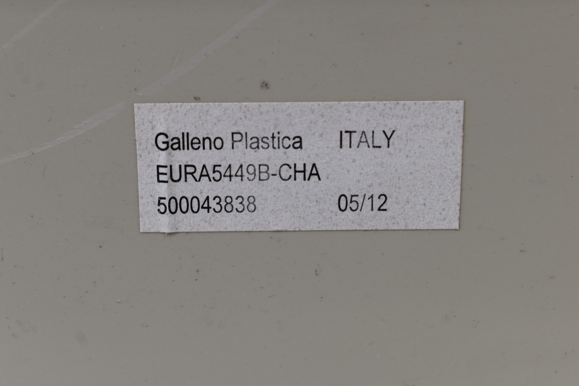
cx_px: 290
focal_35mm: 72
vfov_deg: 18.9
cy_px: 193
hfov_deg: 28.1
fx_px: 1158
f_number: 8
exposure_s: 1/60
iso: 360
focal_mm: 48
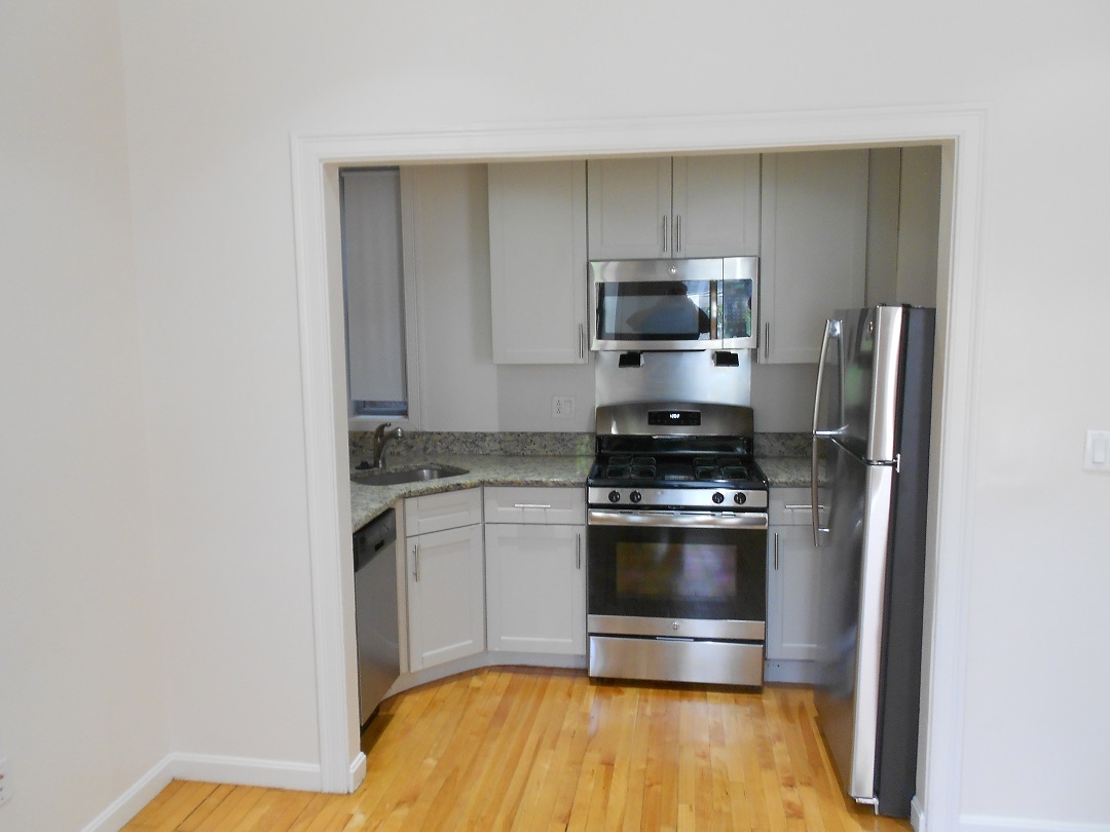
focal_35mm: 26
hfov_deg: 67.3
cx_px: 555
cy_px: 416
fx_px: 834
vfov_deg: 53.1
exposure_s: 1/30
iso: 250
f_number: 3.2
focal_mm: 4.6
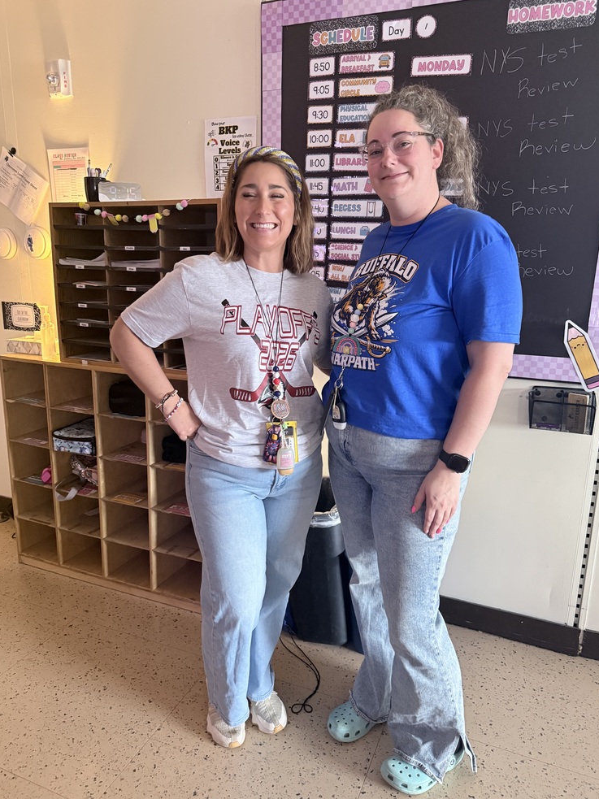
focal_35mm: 25
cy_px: 397
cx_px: 297
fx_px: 577
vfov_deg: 69.4
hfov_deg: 54.9
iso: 640
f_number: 1.78
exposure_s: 1/60
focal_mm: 6.76
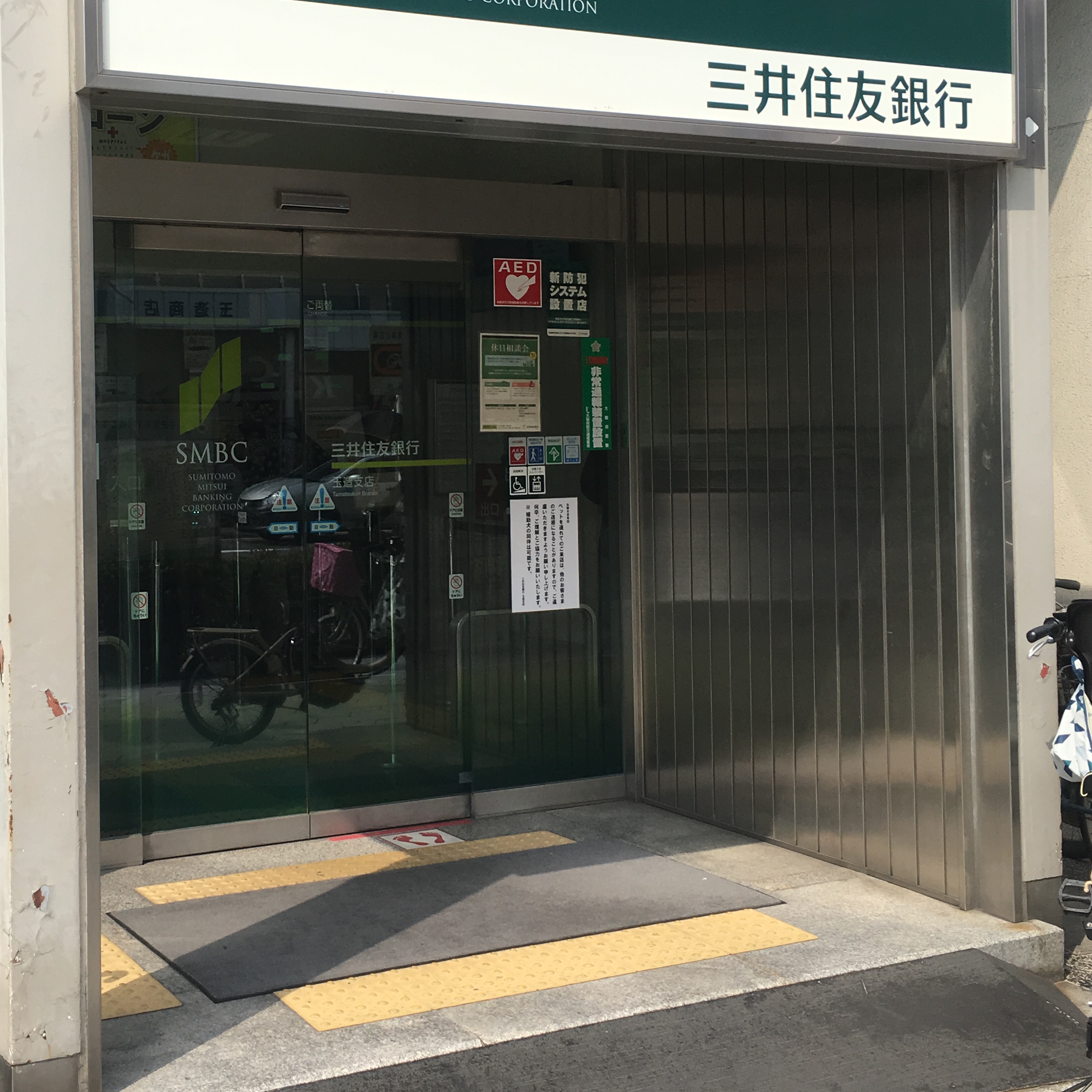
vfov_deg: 35.9
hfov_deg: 35.8
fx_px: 1677
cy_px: 422
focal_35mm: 47
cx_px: 394
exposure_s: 1/1054
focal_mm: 4.15
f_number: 2.2
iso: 25
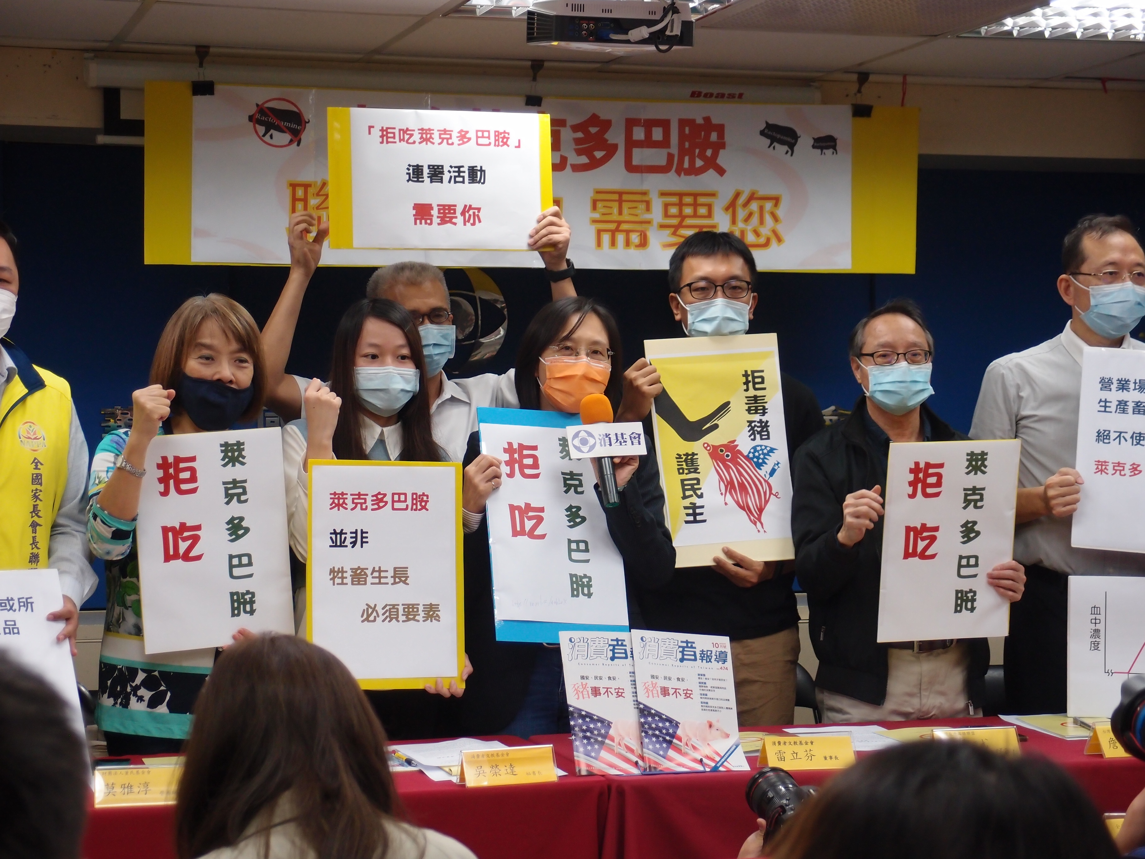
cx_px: 572
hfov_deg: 27.4
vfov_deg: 20.7
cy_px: 430
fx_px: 2348
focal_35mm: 71
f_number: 2.3
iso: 200
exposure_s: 1/160
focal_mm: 15.27
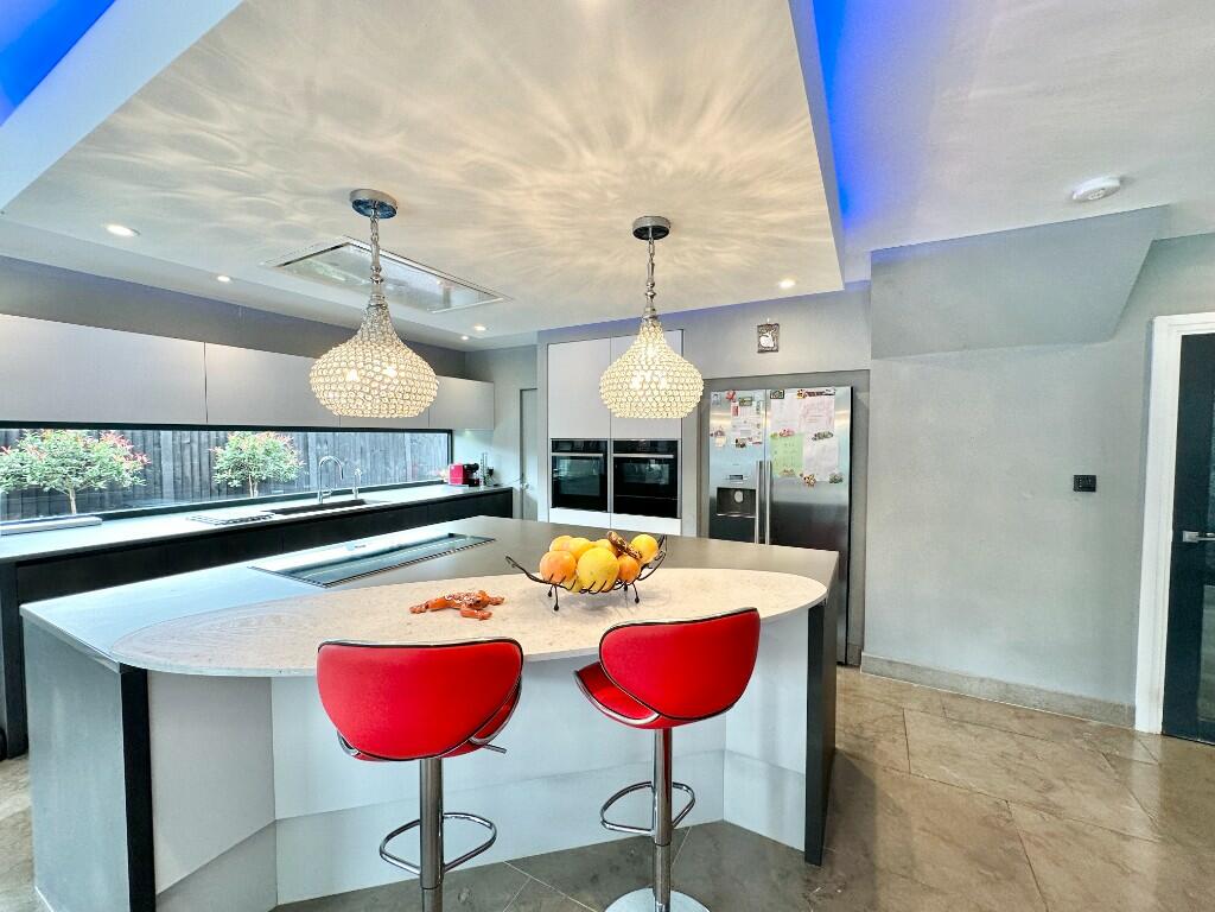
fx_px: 491
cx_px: 608
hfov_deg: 102.1
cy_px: 456
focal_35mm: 14
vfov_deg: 85.7
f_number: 2.2
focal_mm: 2.22
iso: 100
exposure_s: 1/100
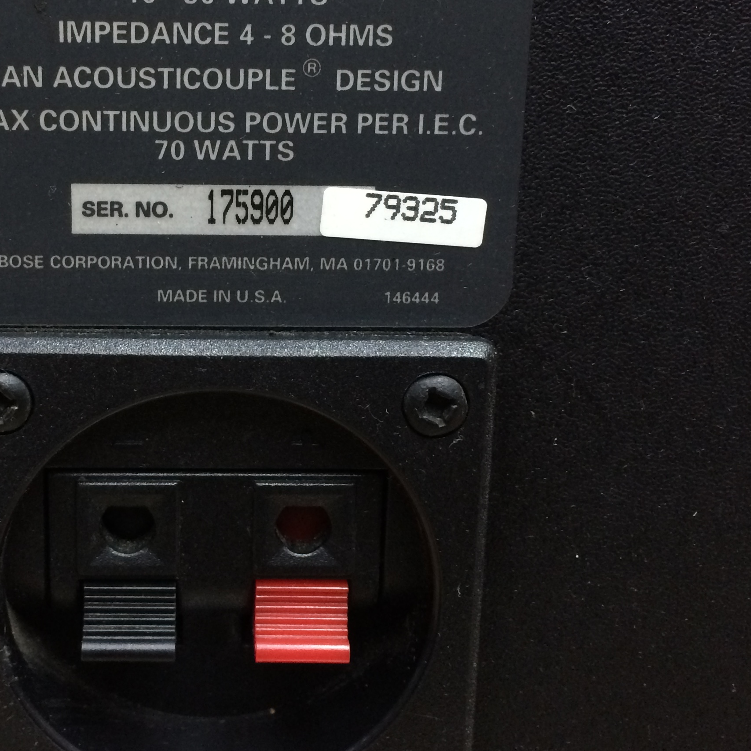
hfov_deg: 34.2
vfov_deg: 34.4
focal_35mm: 49
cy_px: 250
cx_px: 215
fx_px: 1203
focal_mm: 4.15
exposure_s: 1/33
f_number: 2.2
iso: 250
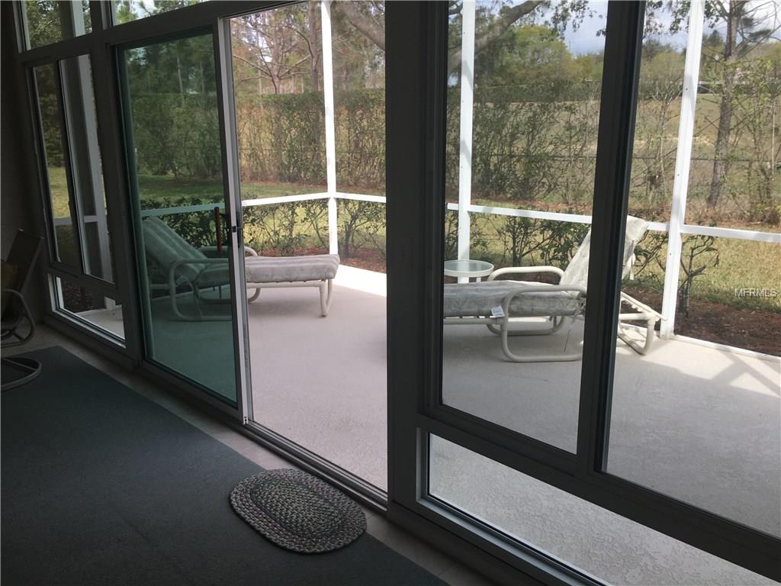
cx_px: 390
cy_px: 293
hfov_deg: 61.7
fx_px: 654
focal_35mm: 29
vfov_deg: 48.2
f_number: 2.2
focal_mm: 4.15
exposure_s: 1/339
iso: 25
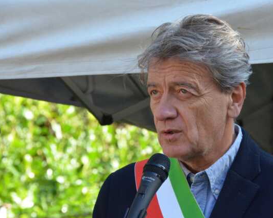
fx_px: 2981
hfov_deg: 5.2
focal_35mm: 369
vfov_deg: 4.2
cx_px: 178
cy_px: 118
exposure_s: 1/200
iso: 2000
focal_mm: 200
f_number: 11
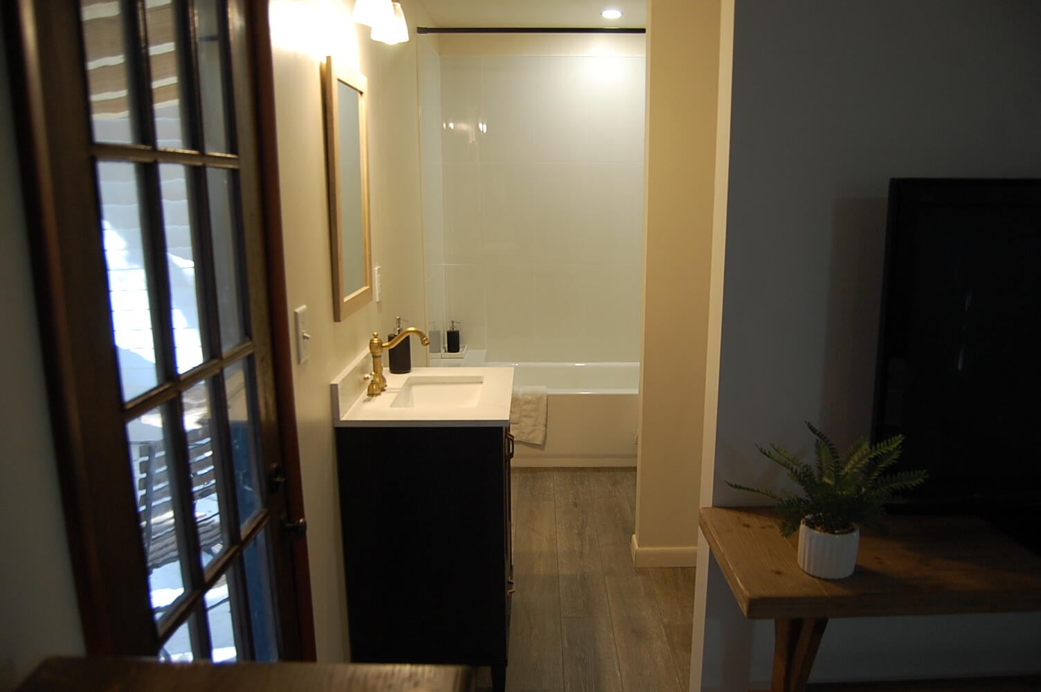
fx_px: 780
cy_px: 346
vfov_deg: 47.8
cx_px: 520
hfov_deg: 67.4
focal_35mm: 27
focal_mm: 18
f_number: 3.5
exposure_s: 1/50
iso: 400
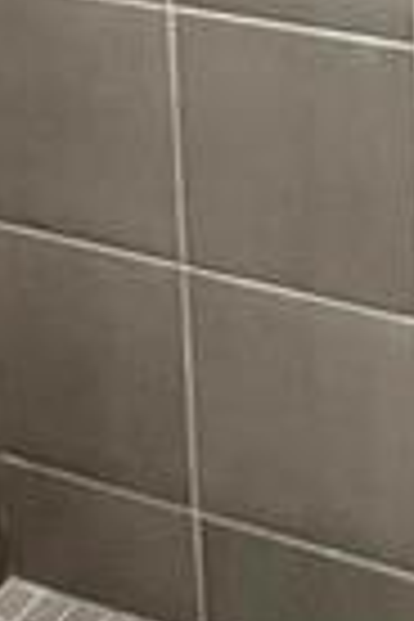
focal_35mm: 75
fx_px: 1294
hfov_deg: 15.6
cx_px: 747
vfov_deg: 22.1
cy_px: -324
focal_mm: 1.57
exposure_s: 1/60
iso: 250
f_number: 1.8
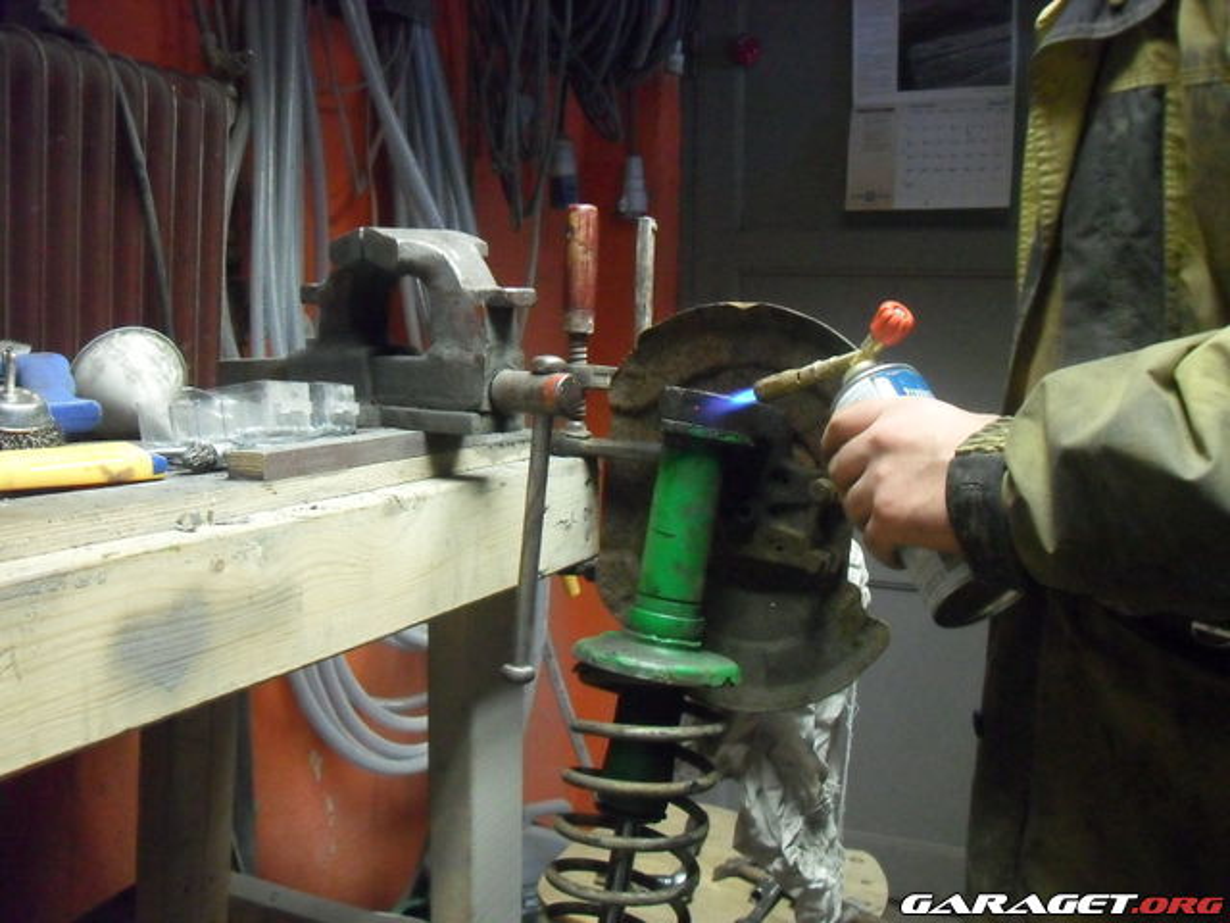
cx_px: 615
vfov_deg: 40.7
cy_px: 462
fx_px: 1244
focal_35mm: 35
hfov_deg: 52.6
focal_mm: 6.2
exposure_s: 1/30
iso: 480
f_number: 2.8
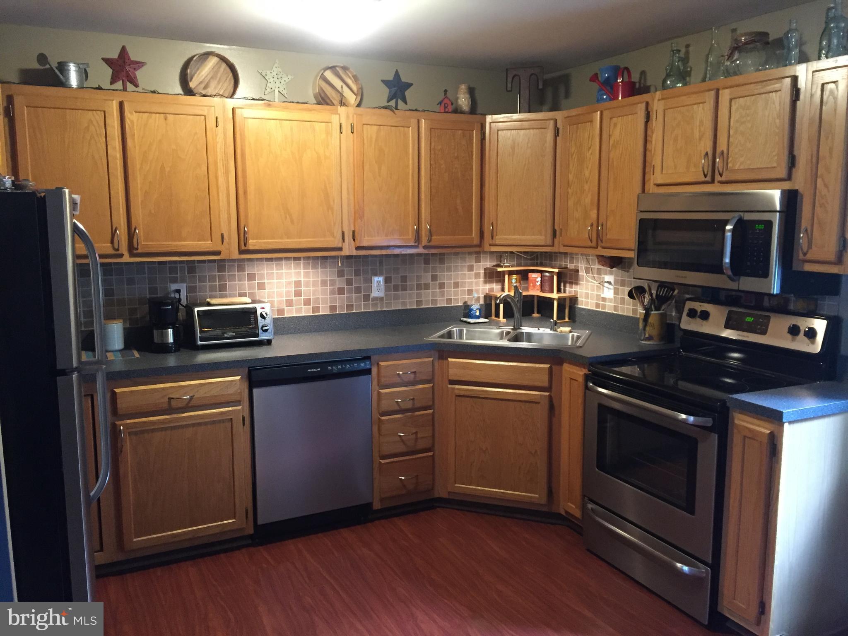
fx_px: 710
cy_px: 318
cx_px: 424
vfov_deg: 48.2
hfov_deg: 61.7
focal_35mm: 29
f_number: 2.2
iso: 250
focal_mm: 4.15
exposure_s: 1/15
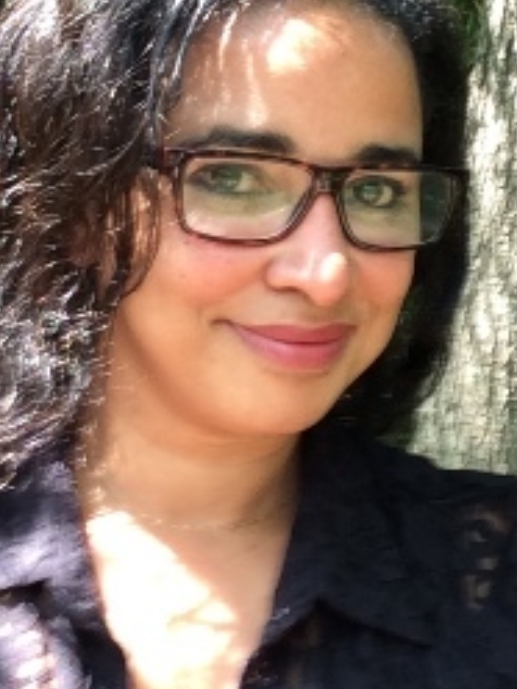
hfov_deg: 22.9
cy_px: 253
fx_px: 1274
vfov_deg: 30.1
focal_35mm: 64
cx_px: 253
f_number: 2.4
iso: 50
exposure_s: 1/30
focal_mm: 2.15
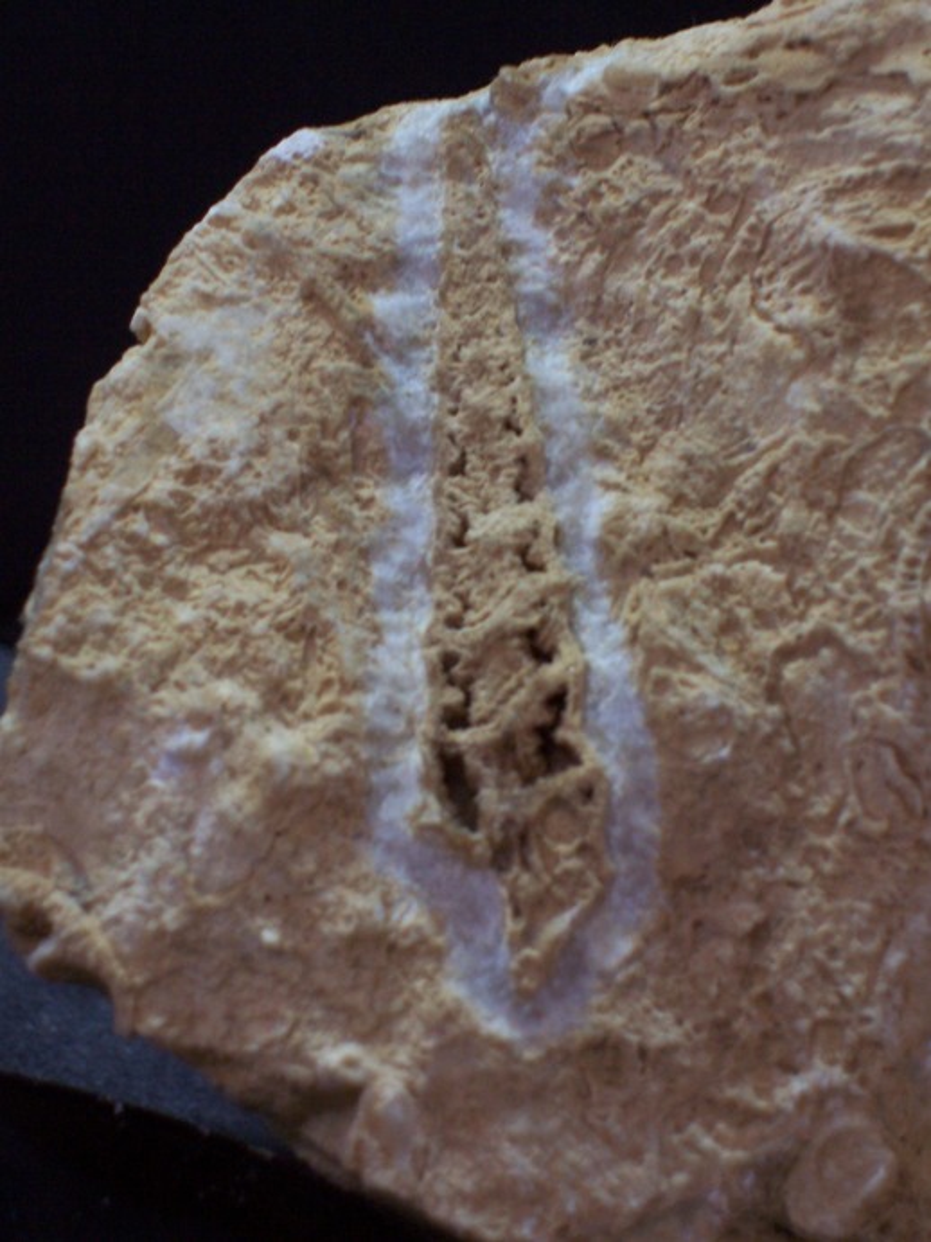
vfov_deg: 19.3
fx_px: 3659
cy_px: 621
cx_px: 466
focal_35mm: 102
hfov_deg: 14.5
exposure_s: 1/8
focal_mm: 16.8
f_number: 4.6
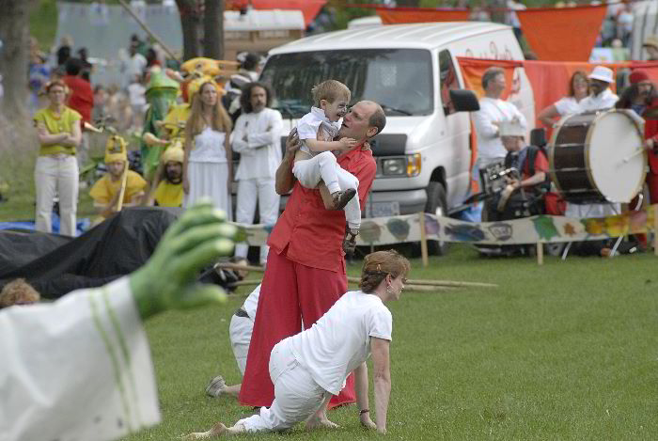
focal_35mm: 300
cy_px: 220
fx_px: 5491
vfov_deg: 4.6
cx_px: 329
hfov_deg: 6.9
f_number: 5.6
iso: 400
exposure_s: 1/640
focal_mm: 200
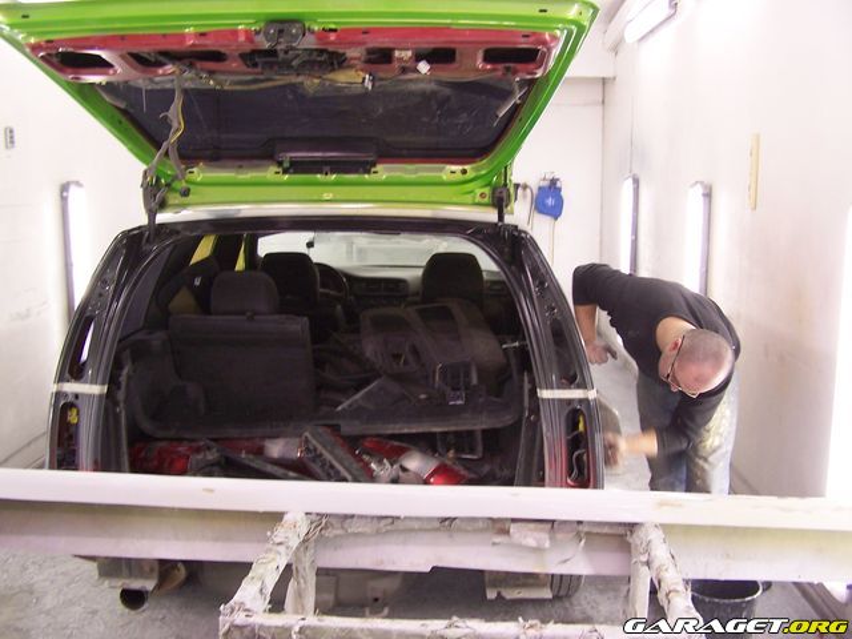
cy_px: 320
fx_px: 935
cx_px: 426
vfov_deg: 37.7
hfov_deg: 49.0
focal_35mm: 38
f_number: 2.8
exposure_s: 1/15
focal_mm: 6.3
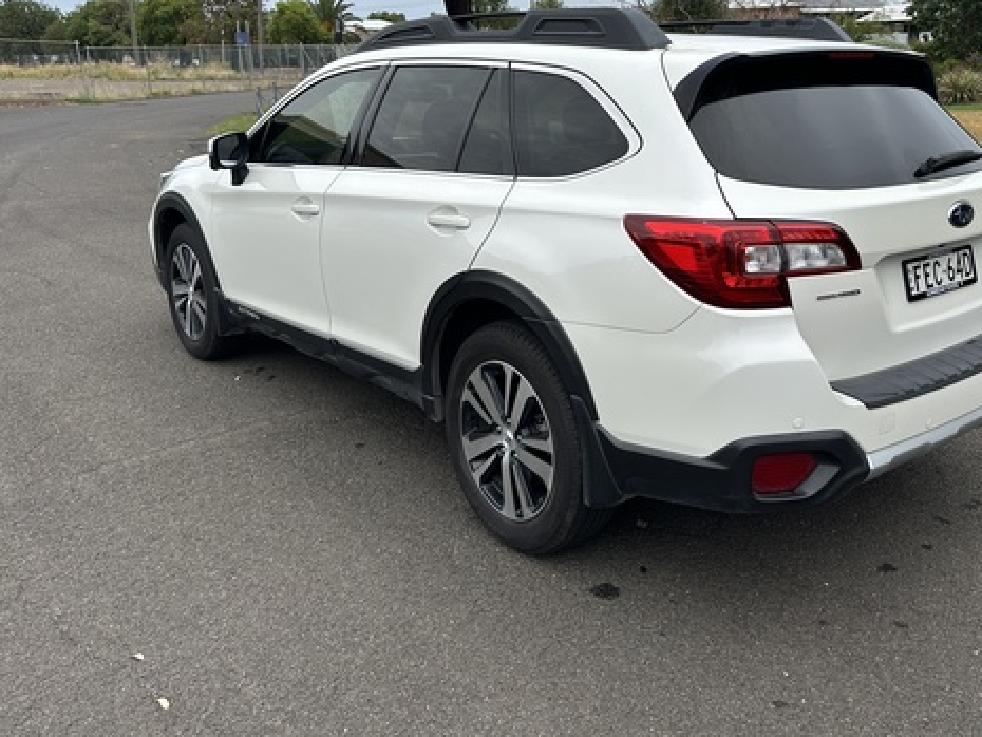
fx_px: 936
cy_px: 241
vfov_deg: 42.3
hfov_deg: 54.5
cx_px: 629
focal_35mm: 33
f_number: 1.78
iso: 80
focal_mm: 6.86
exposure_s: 1/3058
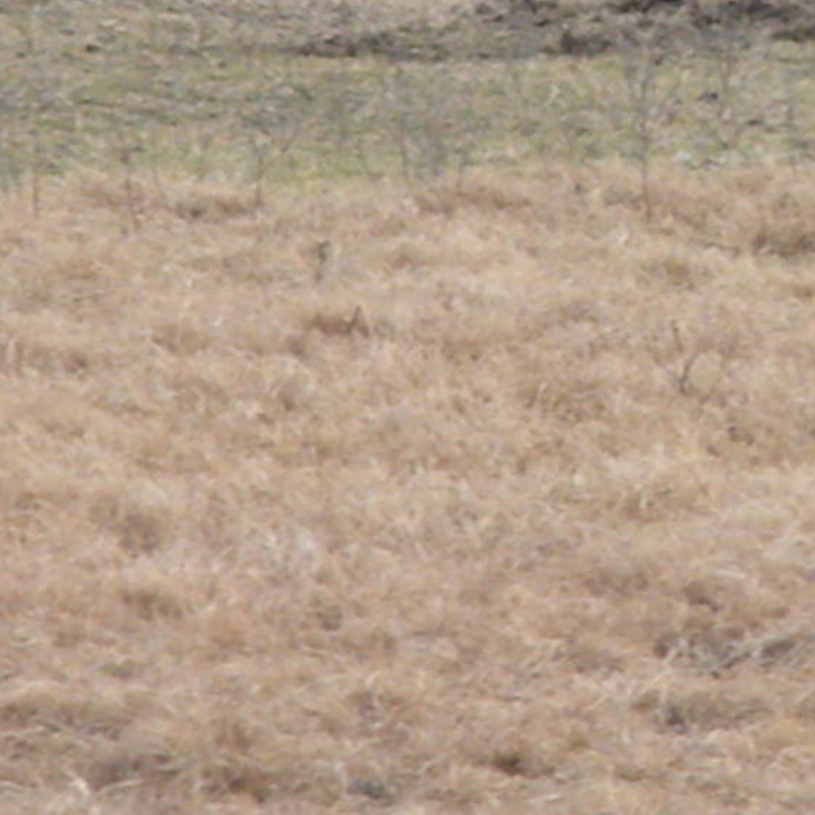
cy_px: -45
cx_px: 988
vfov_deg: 2.7
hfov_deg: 2.7
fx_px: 17474
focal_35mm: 656
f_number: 14
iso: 640
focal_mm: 46.2
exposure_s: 1/156
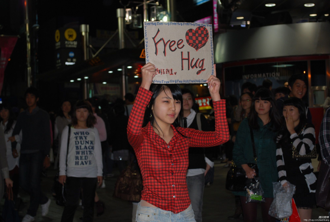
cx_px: 165
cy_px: 111
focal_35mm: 66
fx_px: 606
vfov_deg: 20.7
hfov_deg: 30.4
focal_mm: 44
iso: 200
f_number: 5.3
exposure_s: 1/60
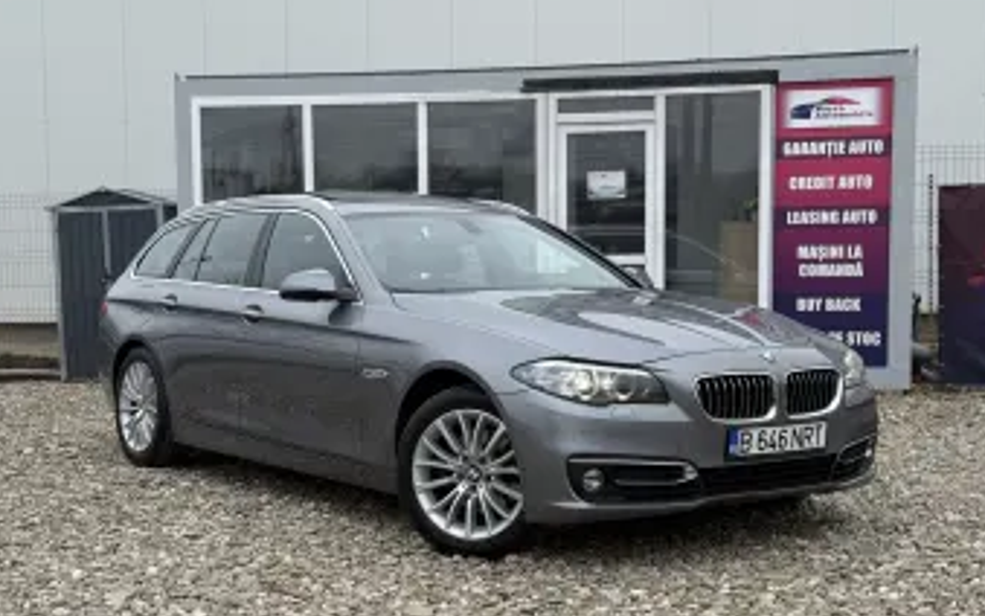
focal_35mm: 54
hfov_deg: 37.5
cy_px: 346
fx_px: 1450
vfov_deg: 24.0
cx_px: 491
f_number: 1.78
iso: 100
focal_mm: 6.76
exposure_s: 1/1100
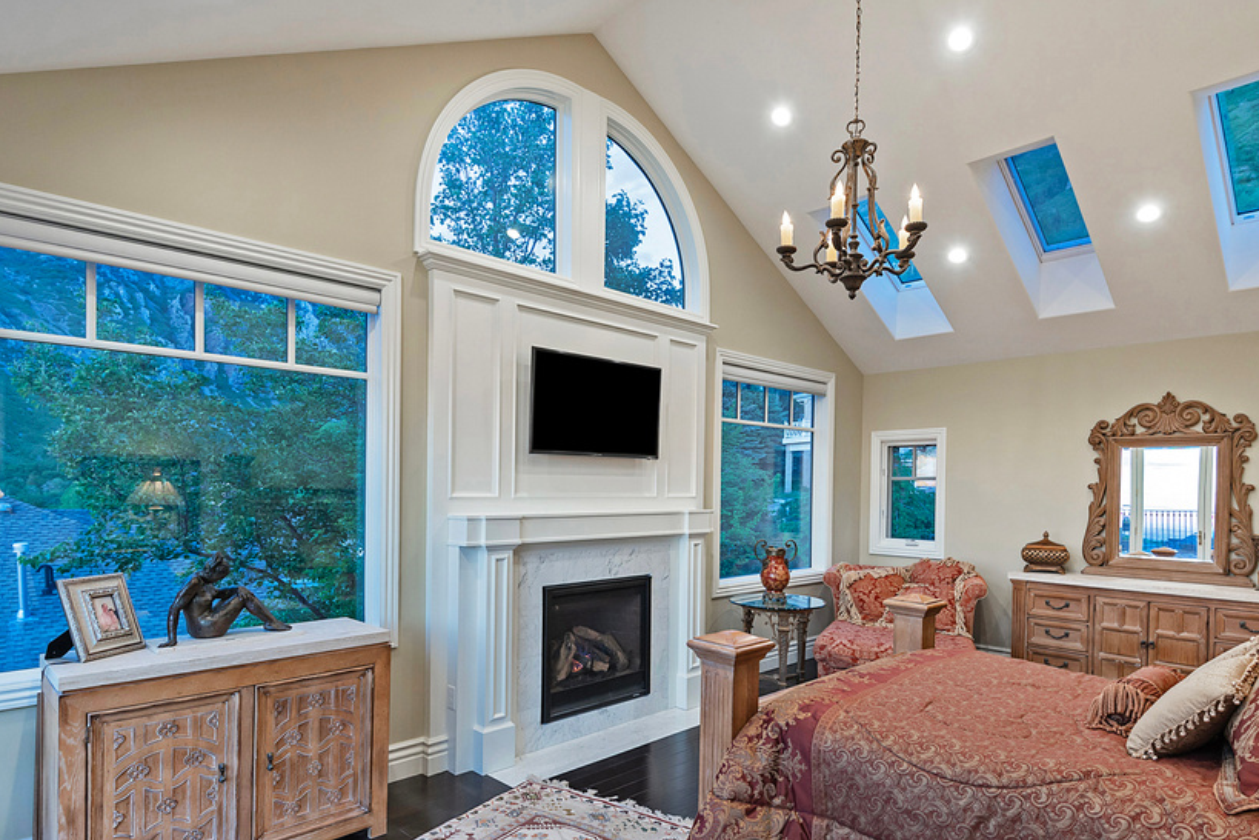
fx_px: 699
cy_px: 510
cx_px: 670
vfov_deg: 61.3
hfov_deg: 83.9
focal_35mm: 20
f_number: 6.3
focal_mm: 16
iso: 640
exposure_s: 1/25
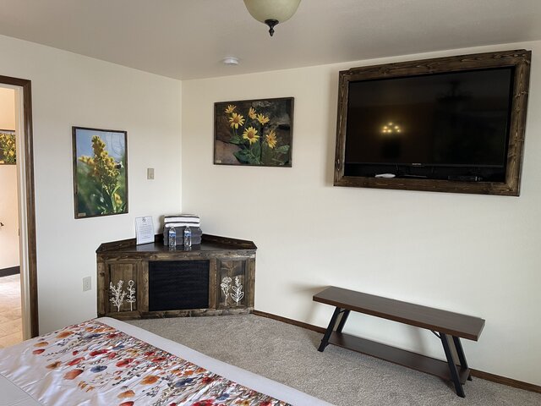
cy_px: 203
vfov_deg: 54.9
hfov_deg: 69.4
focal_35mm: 25
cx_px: 270
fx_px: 391
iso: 100
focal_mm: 5.1
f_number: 1.6
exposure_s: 1/60
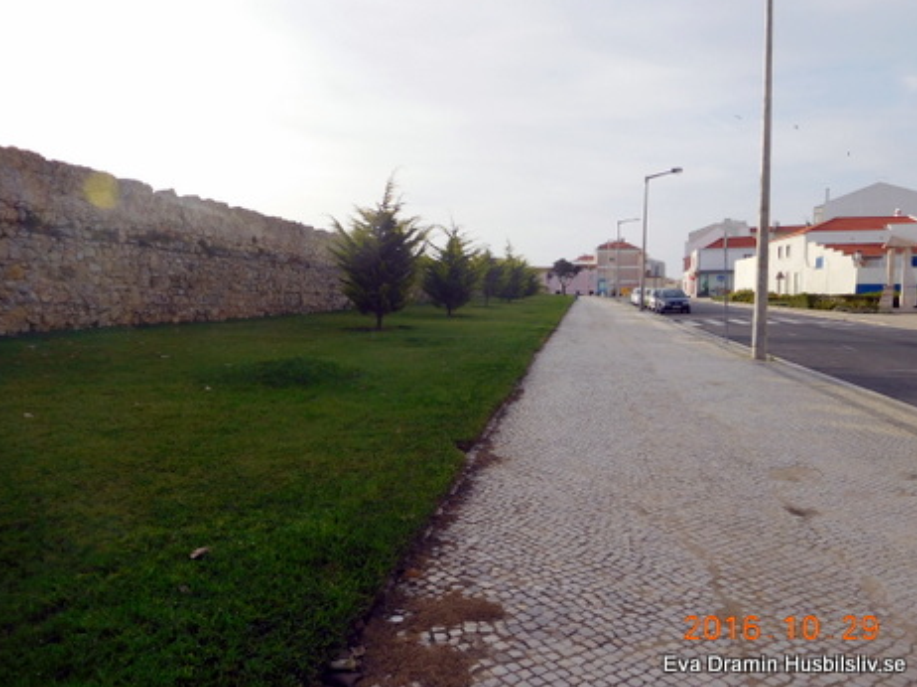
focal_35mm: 26
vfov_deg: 53.0
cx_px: 462
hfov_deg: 67.3
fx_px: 688
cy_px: 345
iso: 125
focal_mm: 4.5
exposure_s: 1/1000
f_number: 3.4
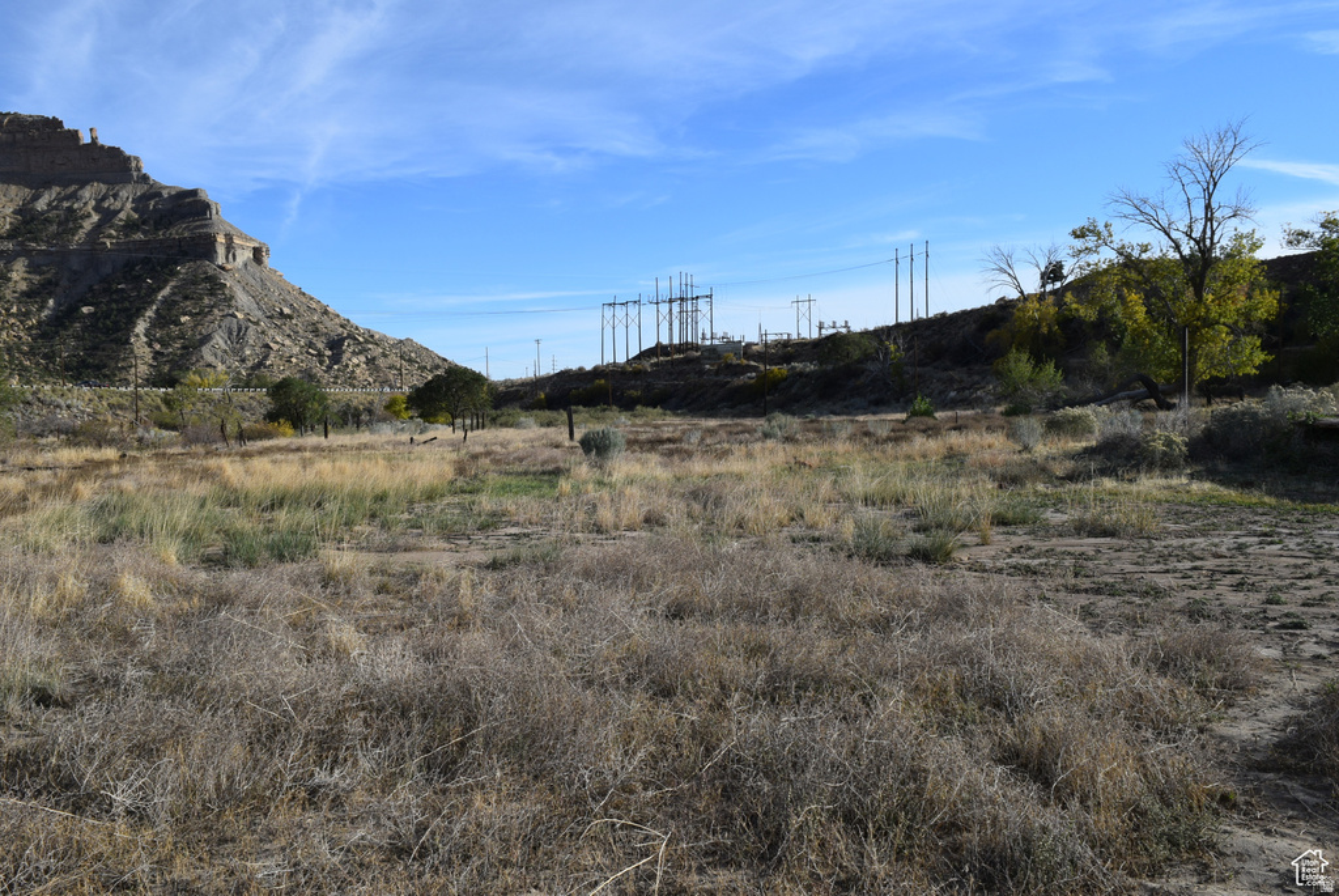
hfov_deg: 67.3
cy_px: 448
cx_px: 670
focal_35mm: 27
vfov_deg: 48.0
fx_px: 1005
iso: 200
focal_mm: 18
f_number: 9
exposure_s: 1/320
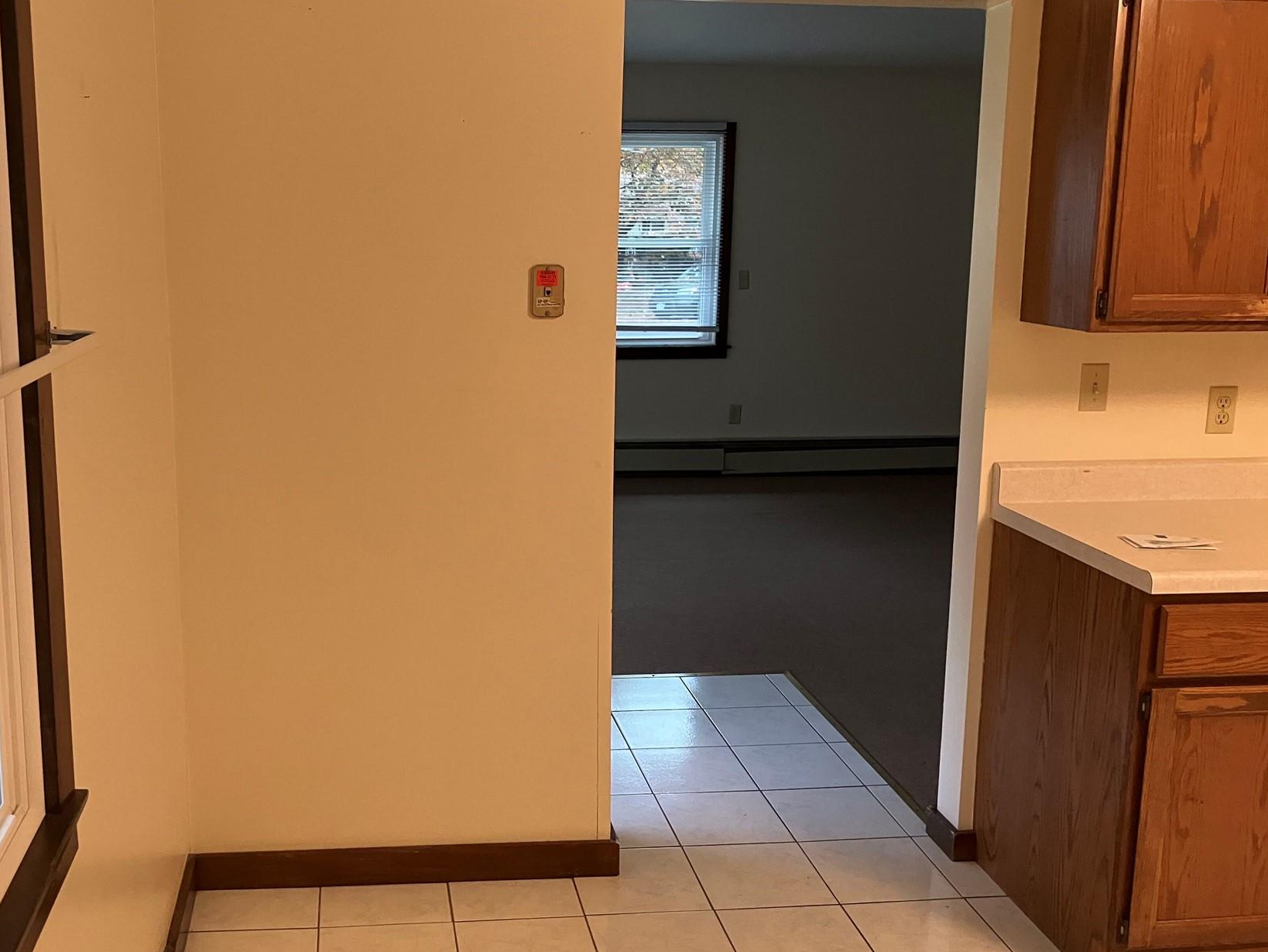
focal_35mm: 35
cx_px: 481
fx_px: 1282
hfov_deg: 52.1
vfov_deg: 40.7
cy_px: 459
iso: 200
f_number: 1.8
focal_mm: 3.99
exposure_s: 1/60
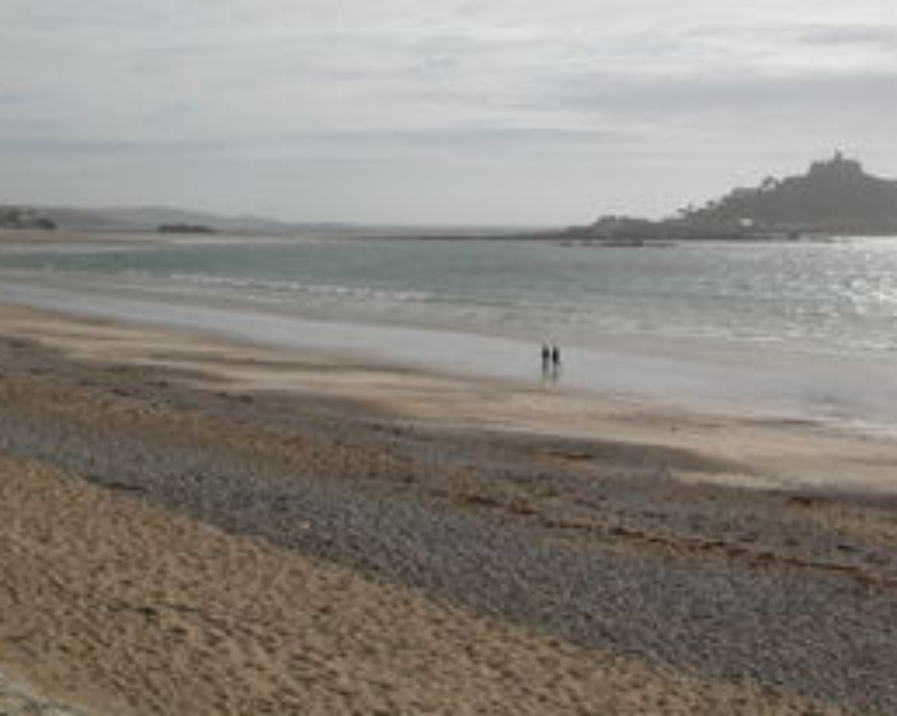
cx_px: 393
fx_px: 1406
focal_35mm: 53
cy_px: 215
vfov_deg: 28.3
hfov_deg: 35.3
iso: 100
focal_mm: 8.9
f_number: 8
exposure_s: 1/635
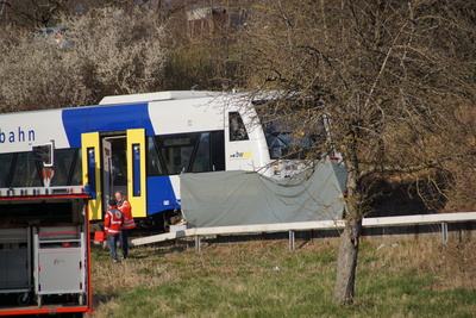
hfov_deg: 5.5
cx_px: 238
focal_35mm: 375
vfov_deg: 3.7
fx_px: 4960
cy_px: 159
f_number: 6.3
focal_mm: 250
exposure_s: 1/400
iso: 100
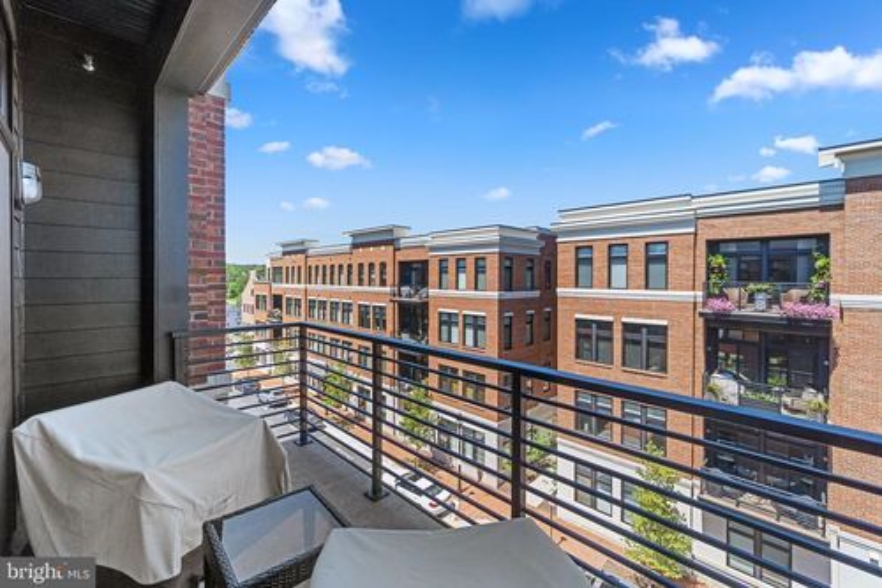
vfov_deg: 77.3
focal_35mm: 15
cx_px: 441
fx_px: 367
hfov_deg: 100.4
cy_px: 294
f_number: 8
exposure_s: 1/125
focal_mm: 10
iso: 200
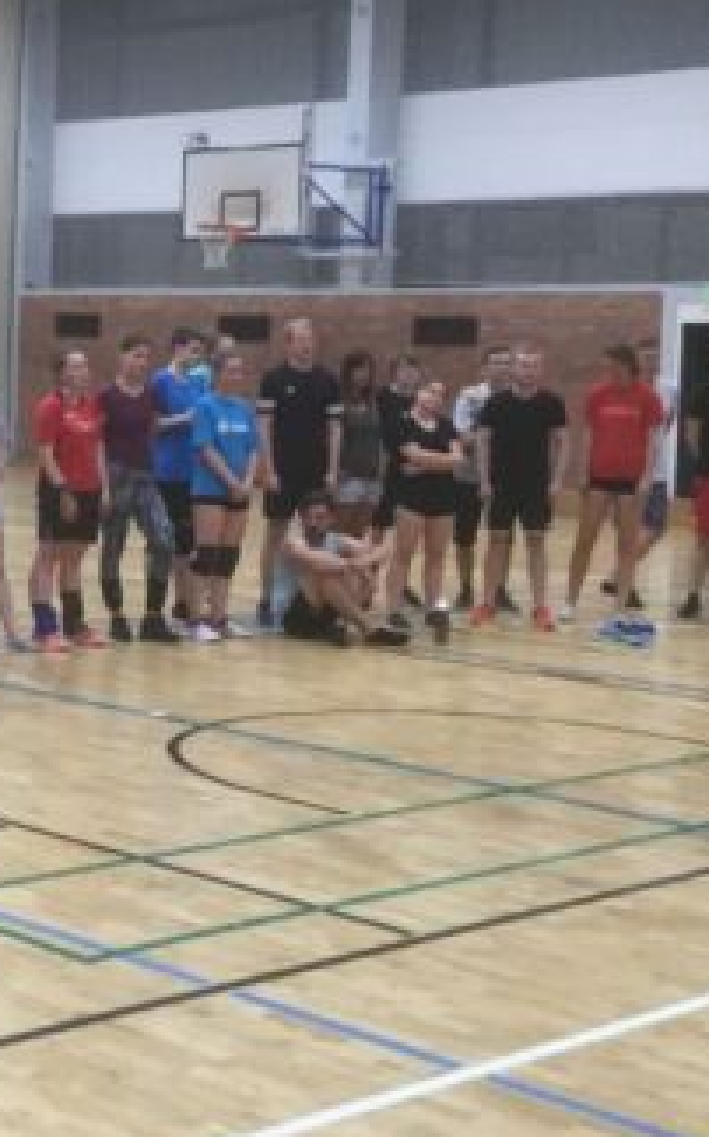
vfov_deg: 29.0
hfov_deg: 17.7
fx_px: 2199
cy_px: 518
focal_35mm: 71
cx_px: -60
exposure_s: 1/33
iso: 100
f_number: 2.4
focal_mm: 3.3
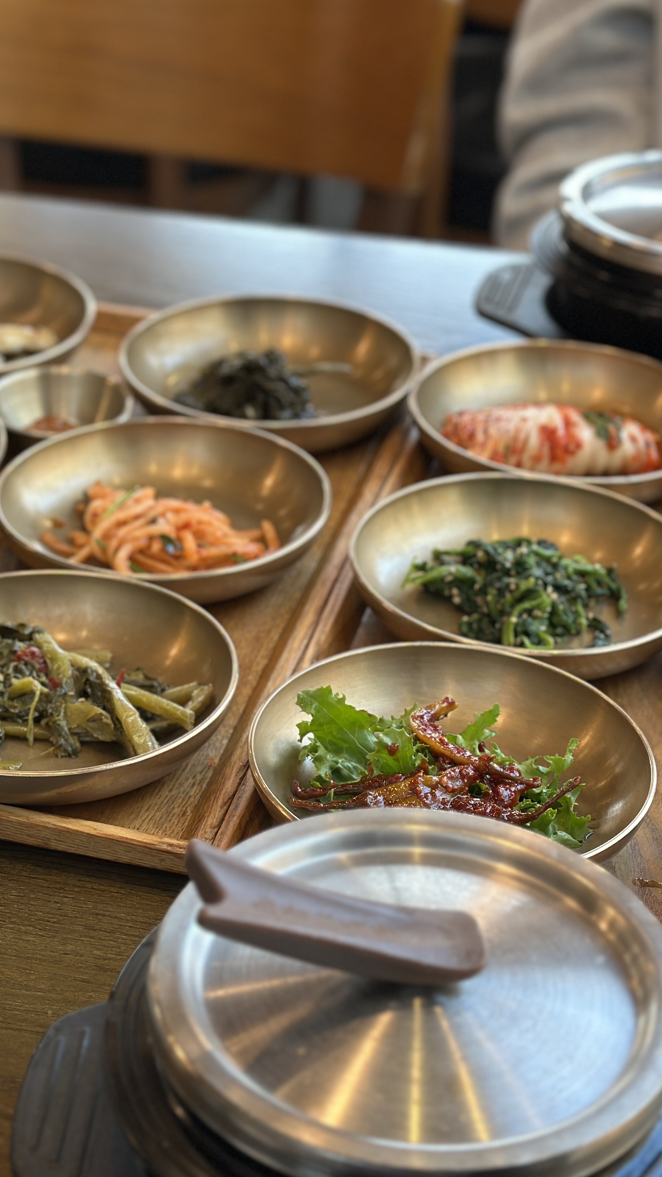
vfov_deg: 30.2
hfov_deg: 17.2
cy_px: 587
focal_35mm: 70
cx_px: 242
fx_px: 2185
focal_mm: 6.86
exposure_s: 1/60
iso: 80
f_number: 1.78
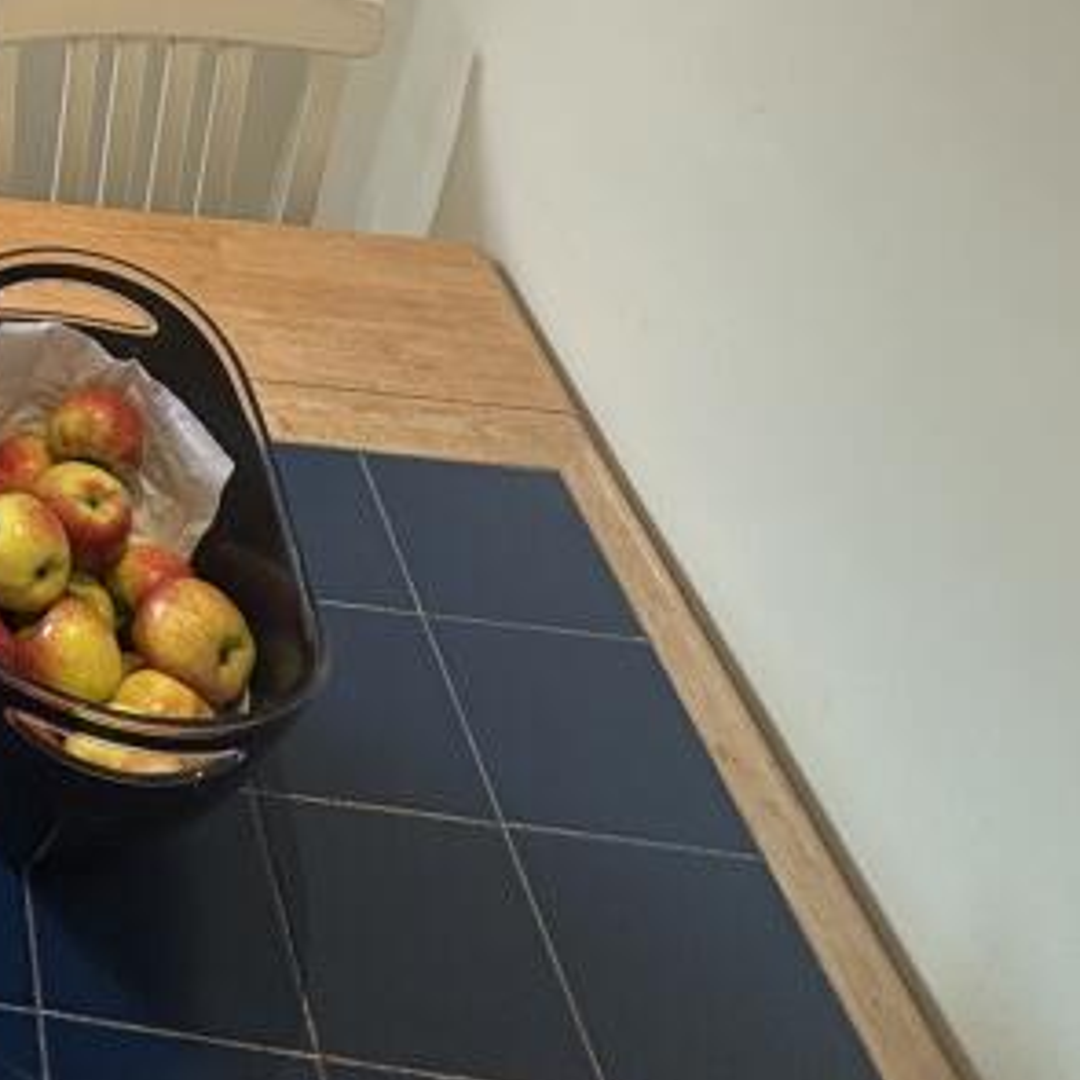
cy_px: -121
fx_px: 1518
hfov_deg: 29.4
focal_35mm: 43
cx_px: -406
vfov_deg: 33.8
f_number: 2.2
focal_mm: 2.22
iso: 200
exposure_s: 1/100
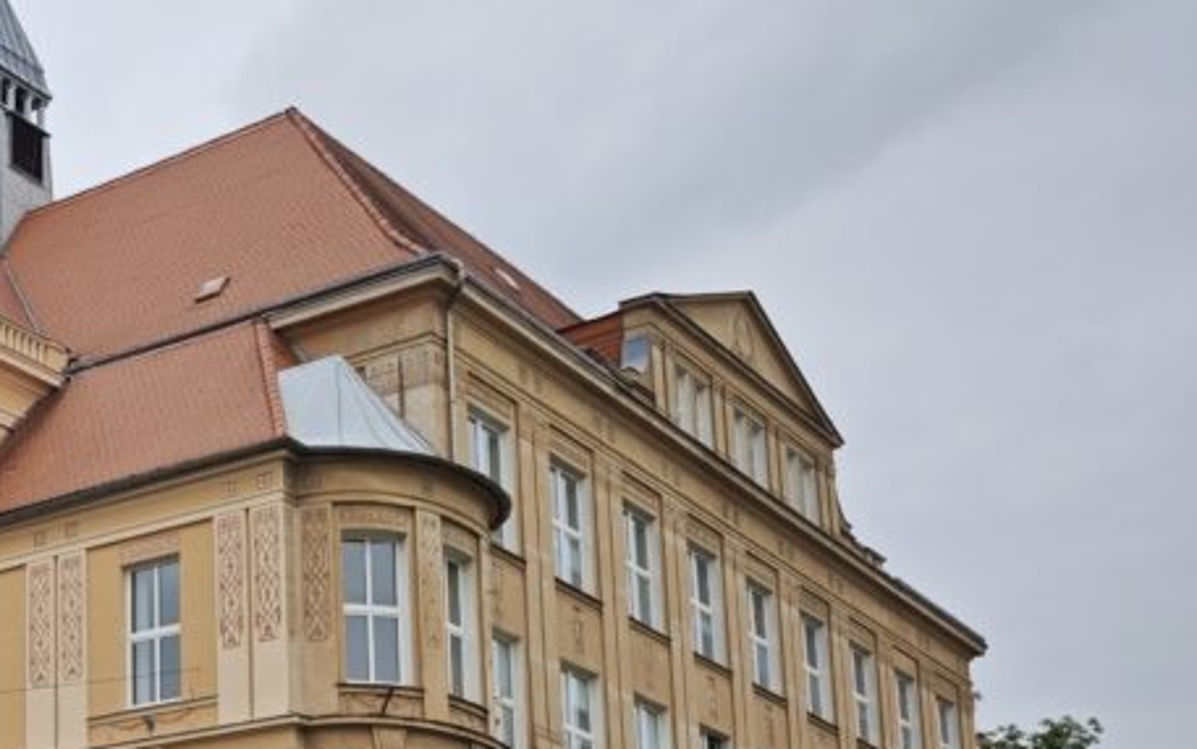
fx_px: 2089
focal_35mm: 64
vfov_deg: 19.4
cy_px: 833
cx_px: -367
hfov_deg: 26.9
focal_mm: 6.55
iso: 50
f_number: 1.62
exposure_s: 1/339
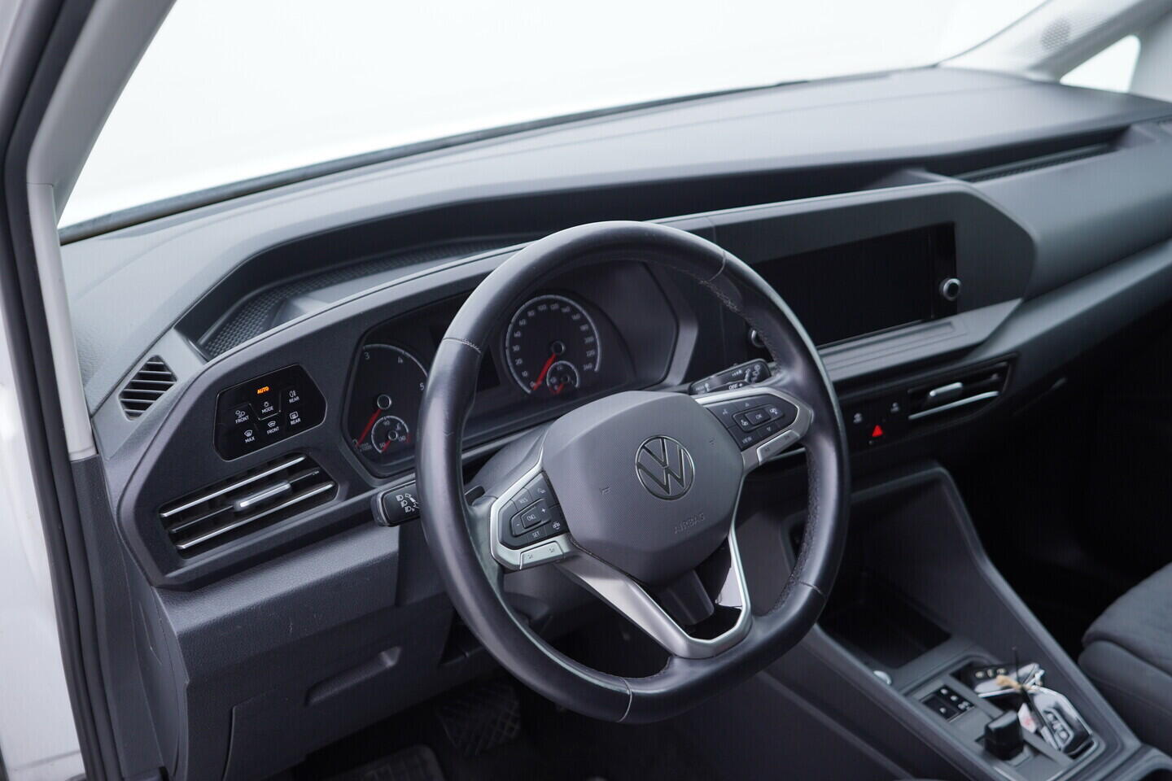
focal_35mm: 36
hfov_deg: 53.1
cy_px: 390
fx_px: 1172
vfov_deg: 36.9
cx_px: 586
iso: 125
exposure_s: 1/40
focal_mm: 24
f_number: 2.8
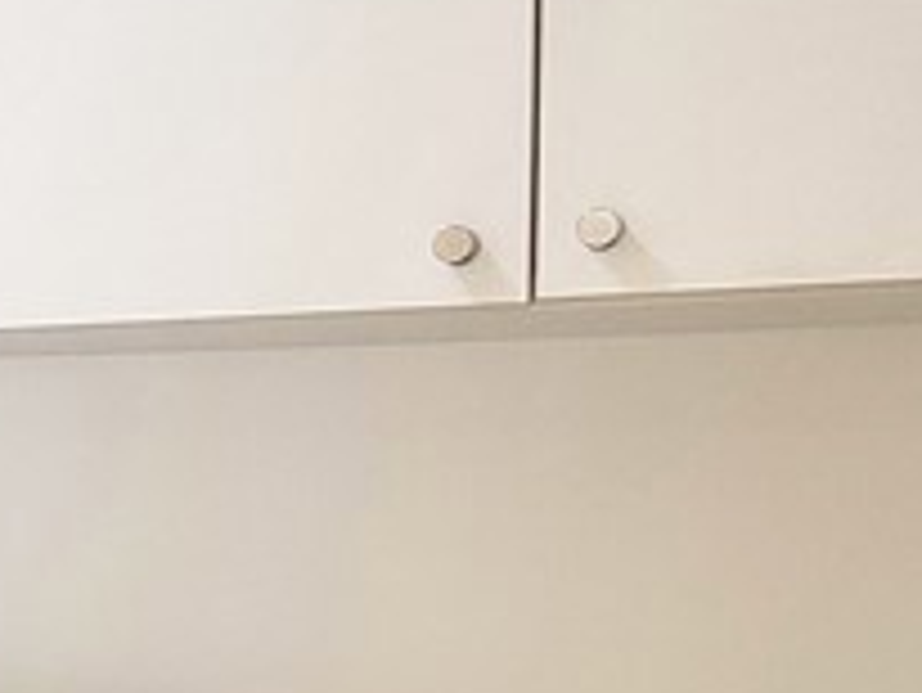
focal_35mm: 65
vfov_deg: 22.4
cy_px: 508
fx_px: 1732
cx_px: -571
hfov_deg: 22.5
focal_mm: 2.2
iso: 400
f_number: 2.2
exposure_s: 1/60
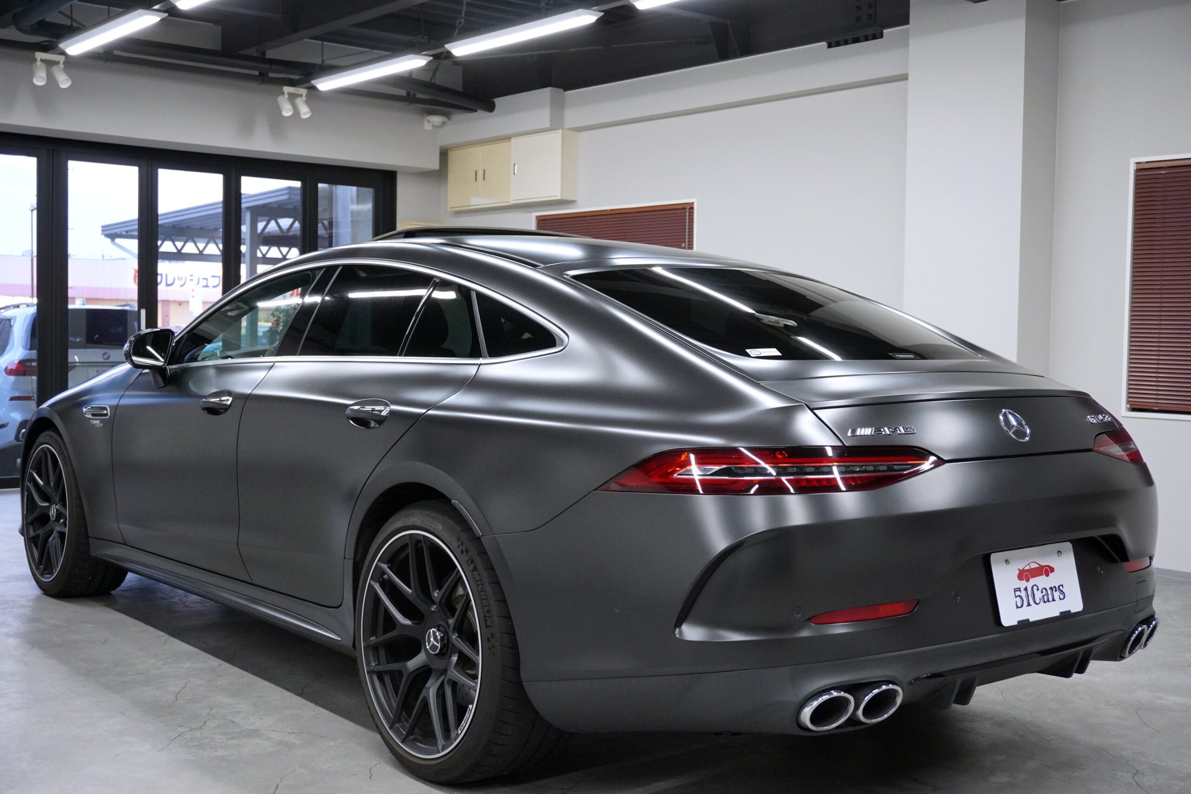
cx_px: 596
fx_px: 1340
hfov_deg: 47.9
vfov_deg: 33.0
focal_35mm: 40
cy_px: 397
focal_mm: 27
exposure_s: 1/160
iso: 2000
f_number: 4.5
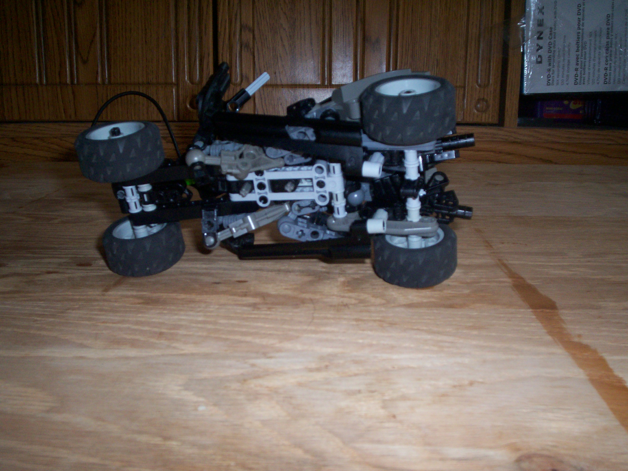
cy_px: 236
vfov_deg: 39.7
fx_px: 653
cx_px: 314
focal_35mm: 36
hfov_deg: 51.4
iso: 140
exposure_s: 1/64
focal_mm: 5.9
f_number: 4.5
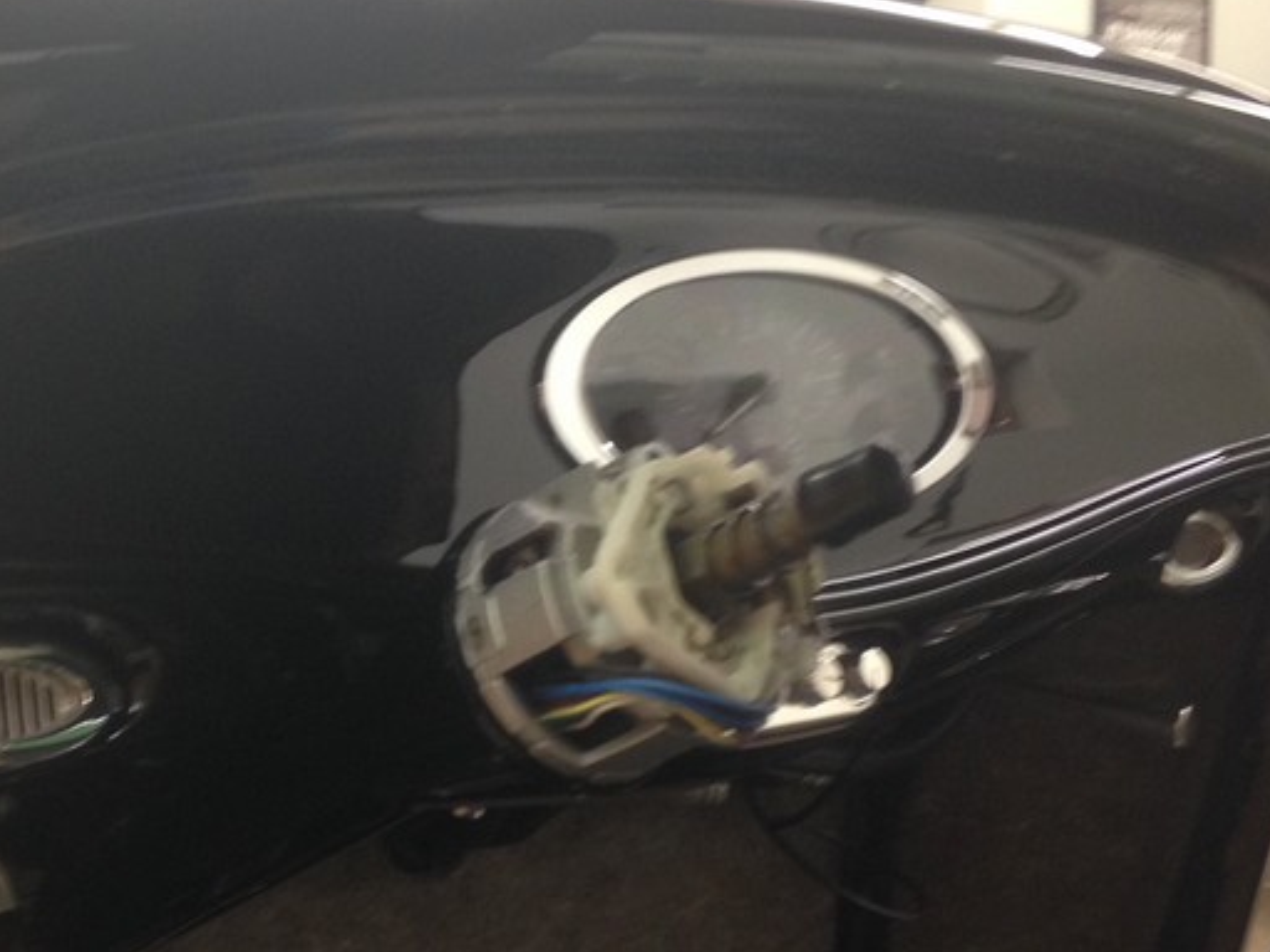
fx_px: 2421
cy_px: 560
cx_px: 446
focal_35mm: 66
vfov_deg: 22.2
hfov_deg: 29.2
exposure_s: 1/20
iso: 100
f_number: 2.4
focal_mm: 4.12
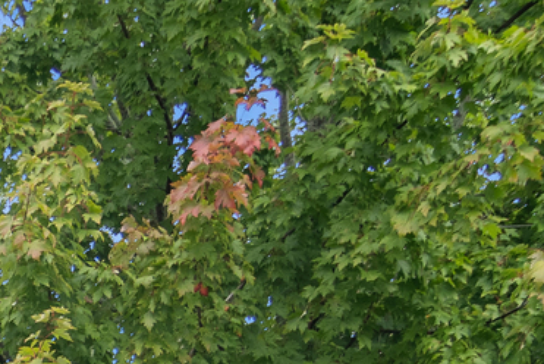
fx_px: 1452
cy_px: 751
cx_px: -411
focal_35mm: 96
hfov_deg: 17.5
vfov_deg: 12.4
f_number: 8
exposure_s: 1/125
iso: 200
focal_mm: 15
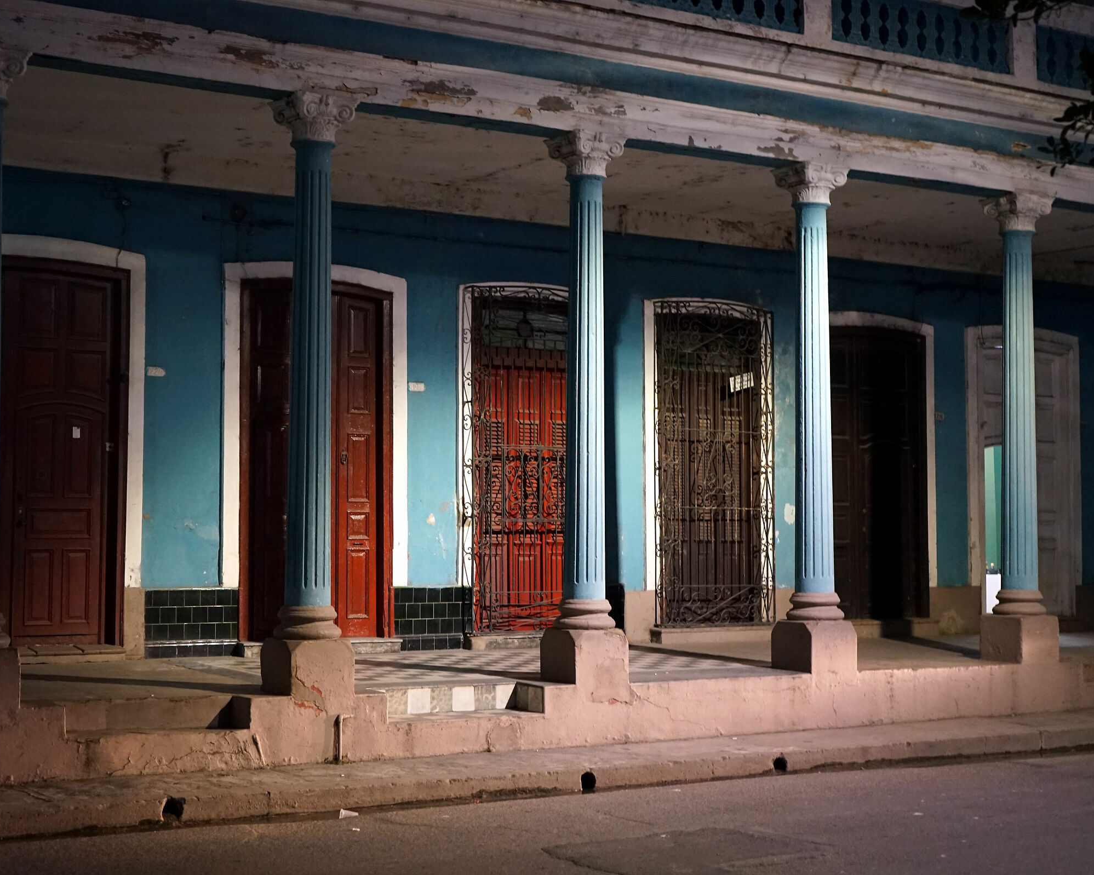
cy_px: 438
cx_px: 483
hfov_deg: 35.3
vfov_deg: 28.6
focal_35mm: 53
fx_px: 1716
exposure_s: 1/25
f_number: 5
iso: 3200
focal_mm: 47
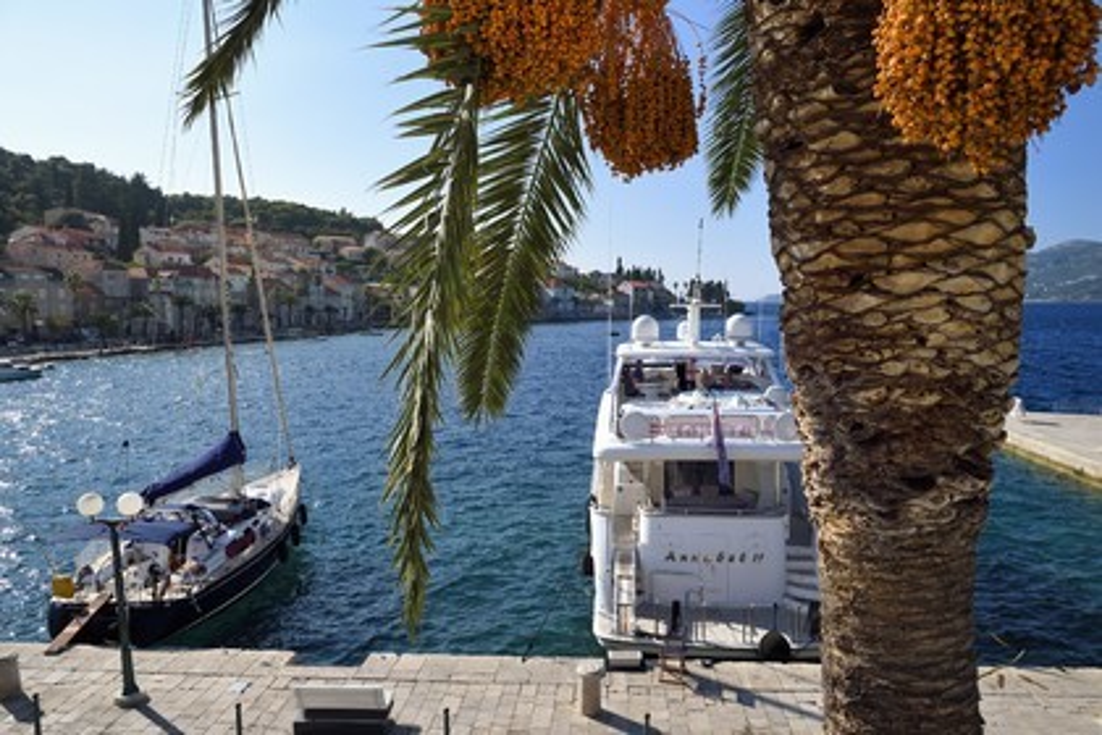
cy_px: 368
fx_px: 735
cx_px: 551
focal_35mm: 24
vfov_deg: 53.1
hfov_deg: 73.7
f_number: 11
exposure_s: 1/400
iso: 200
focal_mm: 24
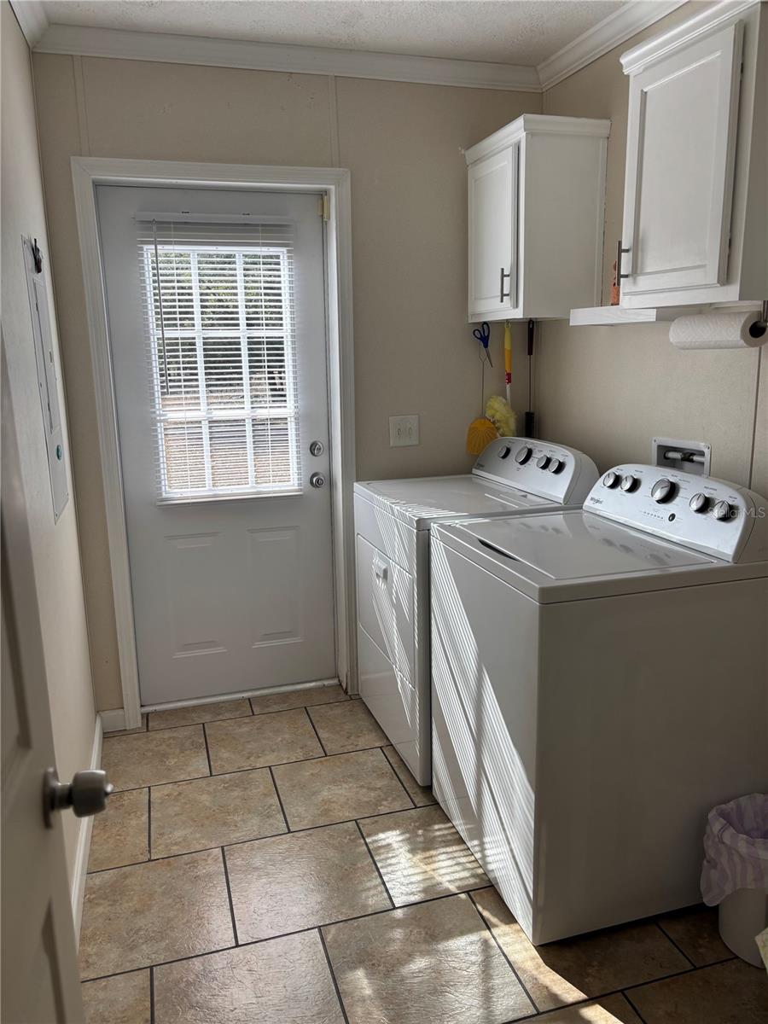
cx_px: 384
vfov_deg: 67.3
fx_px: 769
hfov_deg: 53.1
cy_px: 512
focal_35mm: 26
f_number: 1.6
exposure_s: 1/448
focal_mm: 5.96
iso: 50
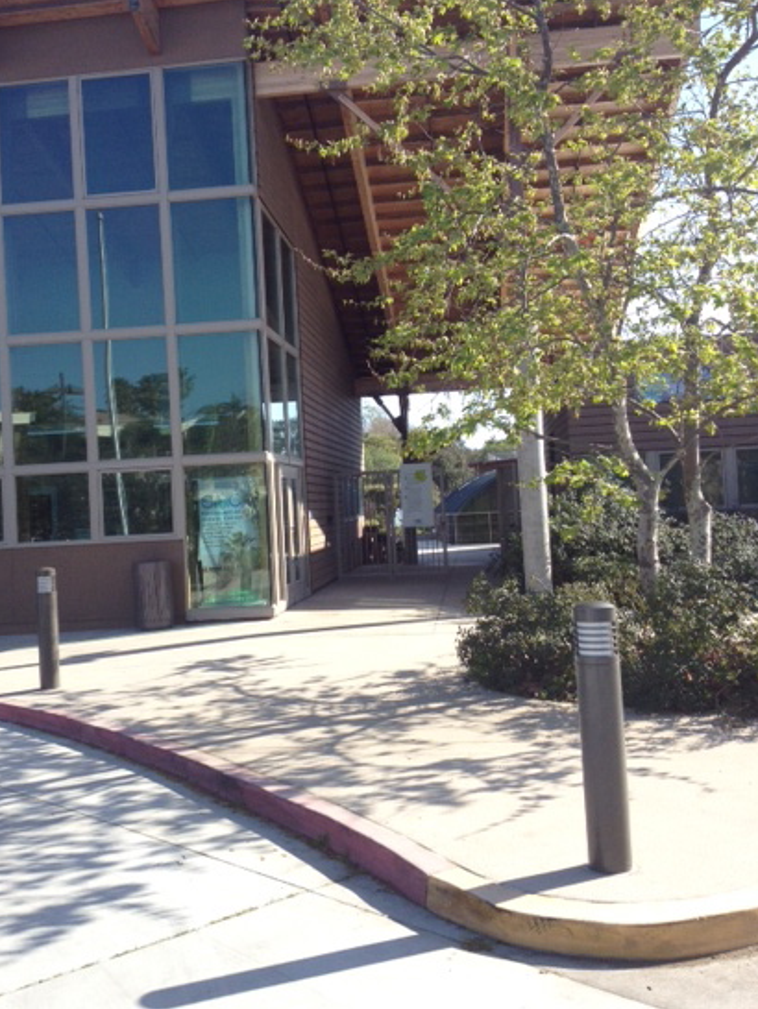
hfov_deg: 35.1
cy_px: 477
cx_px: 318
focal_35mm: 41
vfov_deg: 45.7
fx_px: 1196
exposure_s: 1/1104
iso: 80
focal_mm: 4.28
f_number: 2.4
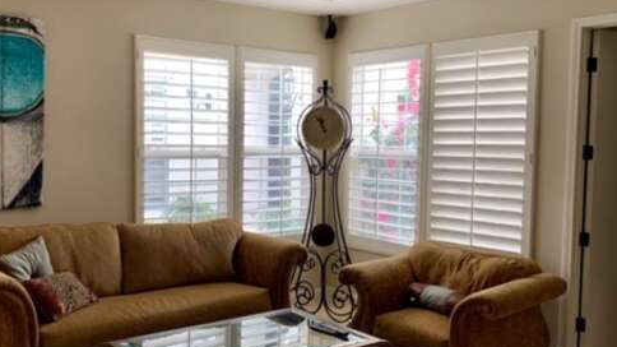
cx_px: 263
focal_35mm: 40
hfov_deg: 50.3
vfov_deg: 29.7
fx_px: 654
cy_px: 181
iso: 100
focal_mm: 4.25
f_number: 1.8
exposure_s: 1/73
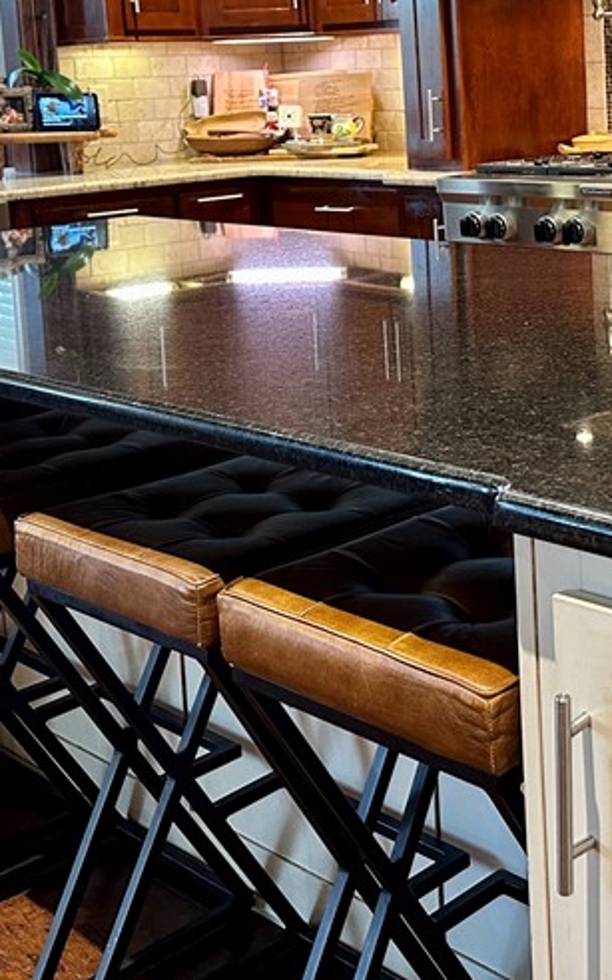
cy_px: 225
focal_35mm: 53
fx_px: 1416
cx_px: 530
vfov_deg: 37.1
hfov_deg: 23.8
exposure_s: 1/60
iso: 320
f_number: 1.78
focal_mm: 6.86
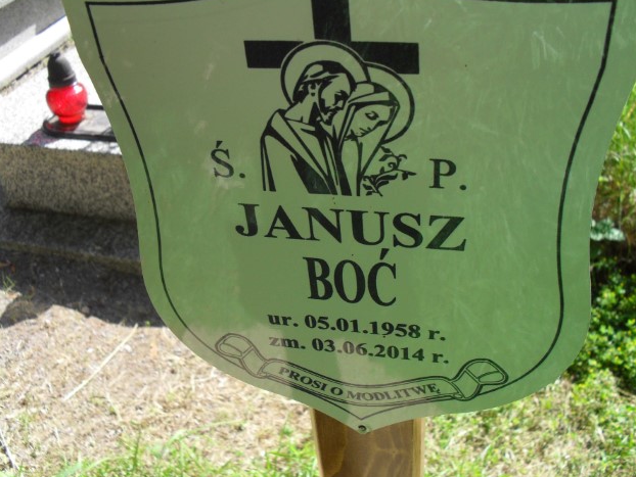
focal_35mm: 36
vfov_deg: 39.7
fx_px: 662
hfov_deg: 51.3
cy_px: 237
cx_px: 326
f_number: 3.2
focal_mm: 6.3
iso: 100
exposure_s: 1/350
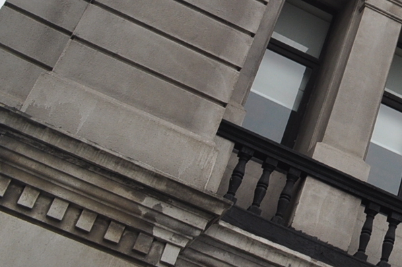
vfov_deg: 13.3
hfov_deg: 18.1
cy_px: -133
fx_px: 1081
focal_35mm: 97
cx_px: 652
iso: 200
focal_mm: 18
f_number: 10
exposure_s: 1/320
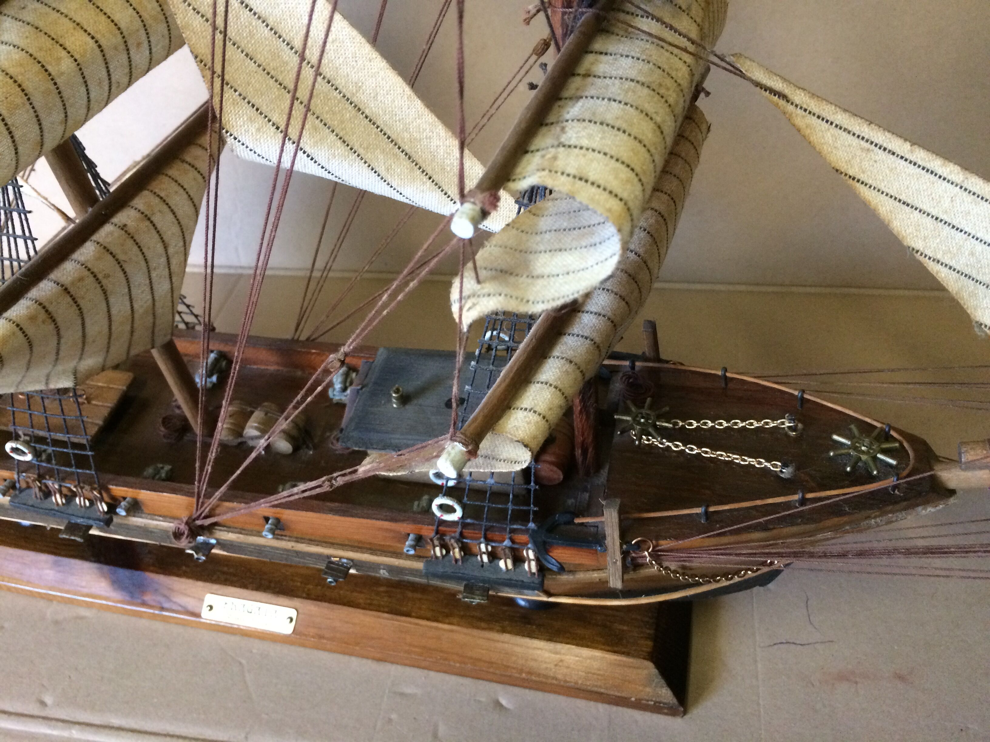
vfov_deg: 48.2
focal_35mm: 29
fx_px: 829
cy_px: 371
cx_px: 495
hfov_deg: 61.7
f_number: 2.2
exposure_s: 1/33
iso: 320
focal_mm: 4.15
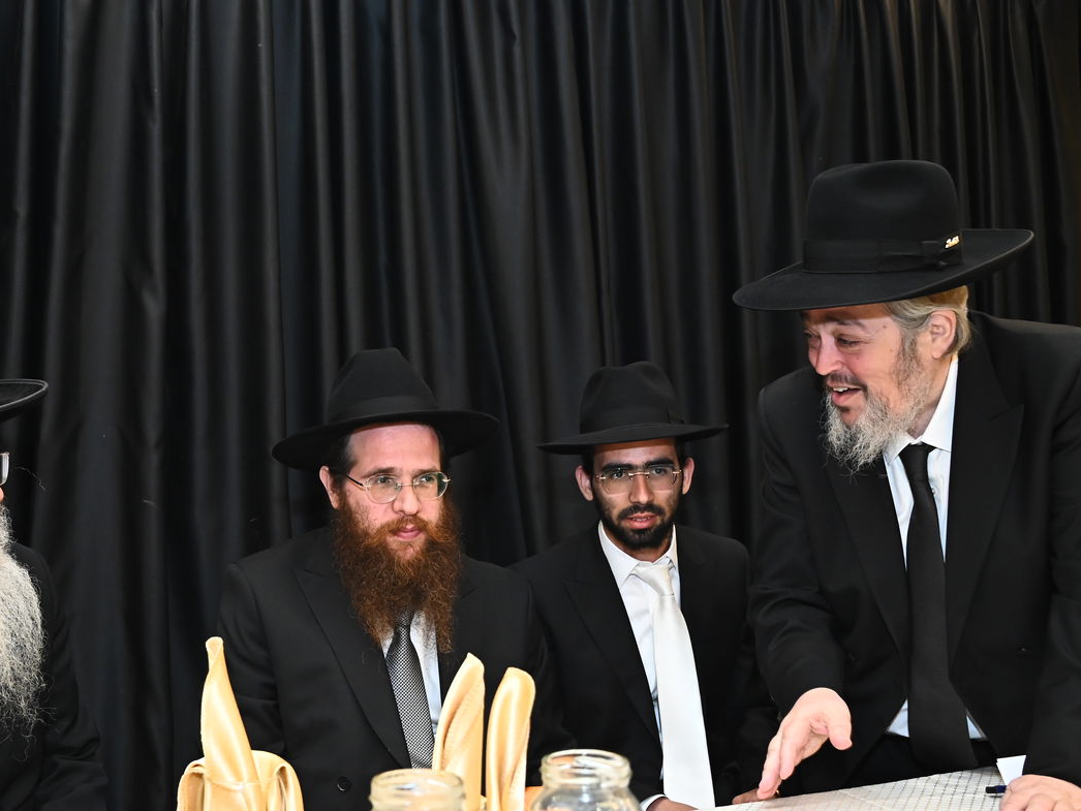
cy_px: 472
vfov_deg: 39.6
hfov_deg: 50.8
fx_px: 1124
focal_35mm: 36
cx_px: 408
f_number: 7.1
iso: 3200
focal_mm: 28
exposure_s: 1/200
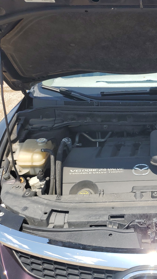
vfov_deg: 52.8
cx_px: 166
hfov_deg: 28.7
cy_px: 139
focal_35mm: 38
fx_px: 281
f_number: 1.5
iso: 50
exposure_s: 1/2500
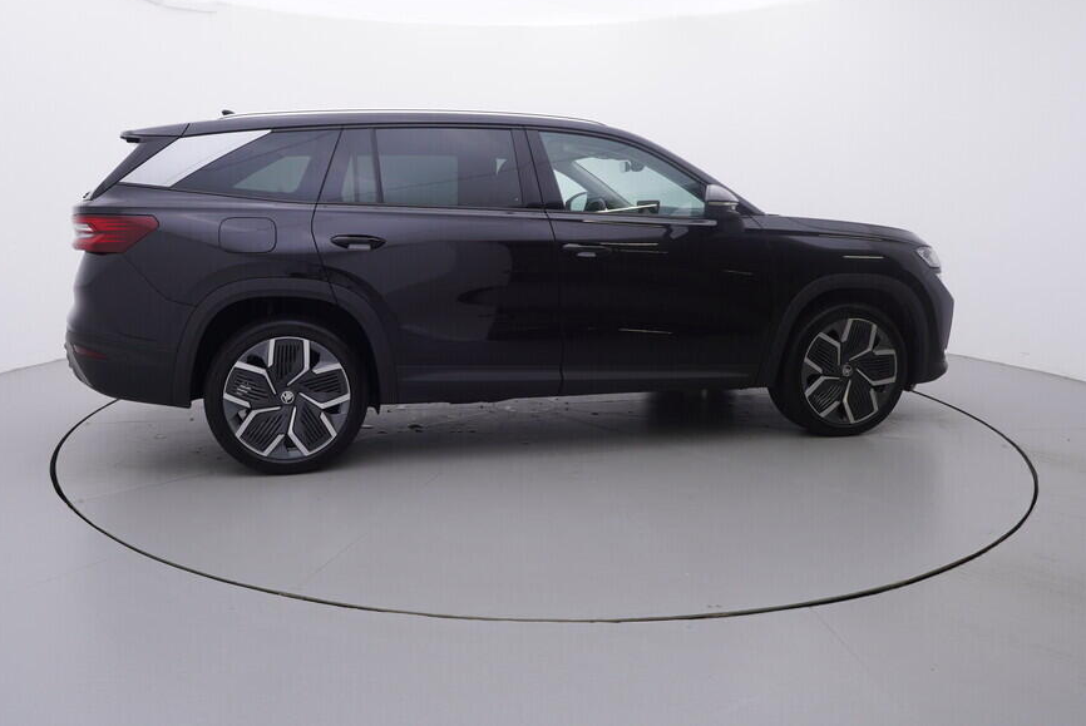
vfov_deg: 48.4
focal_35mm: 27
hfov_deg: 67.8
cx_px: 468
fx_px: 803
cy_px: 300
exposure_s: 1/80
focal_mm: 15
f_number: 5
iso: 200
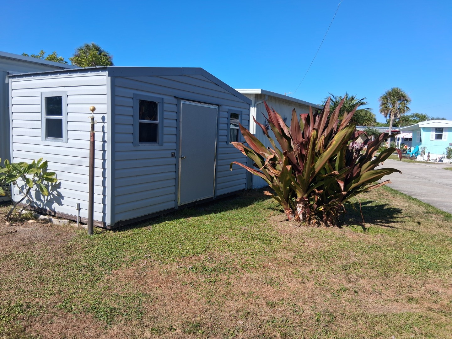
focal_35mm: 26
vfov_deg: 53.1
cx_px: 226
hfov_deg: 67.3
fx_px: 339
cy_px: 170
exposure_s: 1/623
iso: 25
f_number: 1.8
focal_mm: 3.98
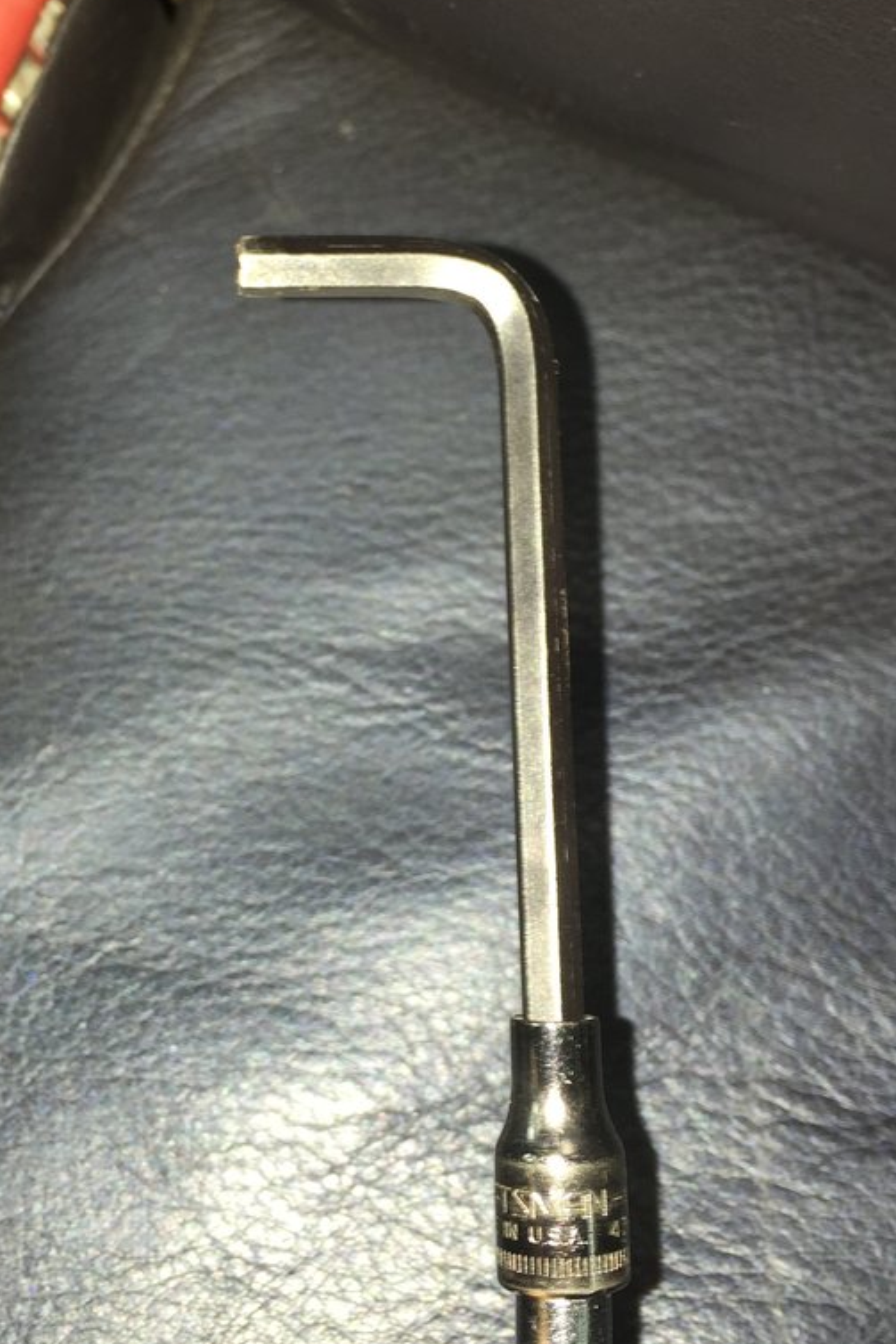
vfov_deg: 41.0
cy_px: 586
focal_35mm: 48
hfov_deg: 28.1
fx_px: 1791
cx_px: 388
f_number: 2.2
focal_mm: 4.15
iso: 32
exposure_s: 1/17
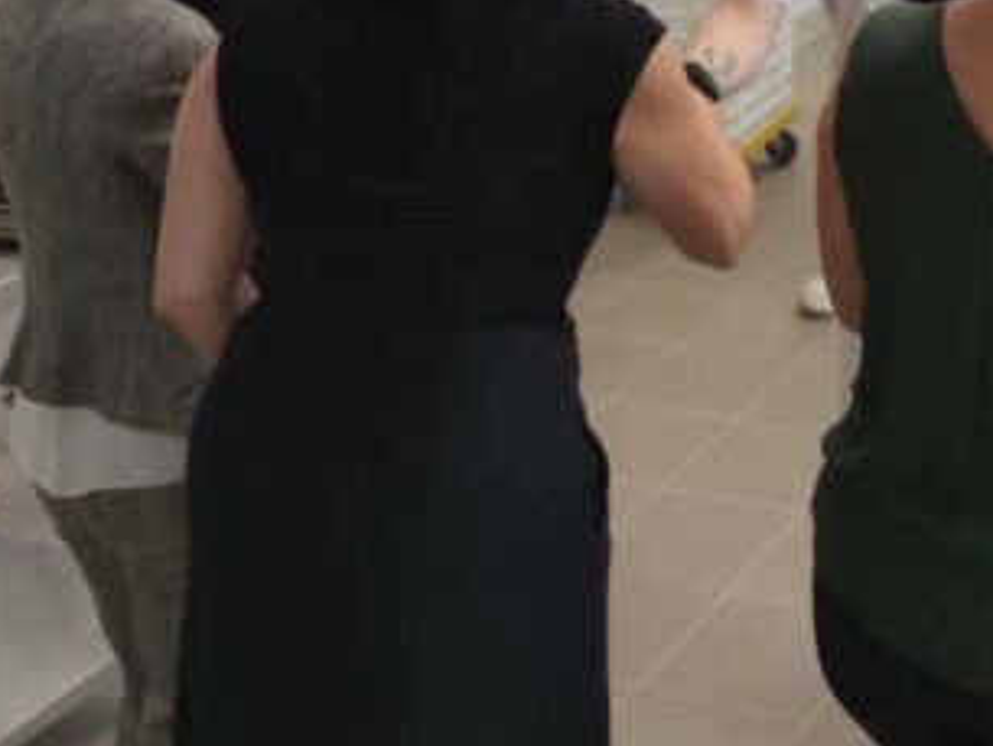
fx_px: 1808
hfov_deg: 29.1
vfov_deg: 21.8
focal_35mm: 63
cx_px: 947
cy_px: -124
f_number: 1.69
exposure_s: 1/227
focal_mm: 6.72
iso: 800
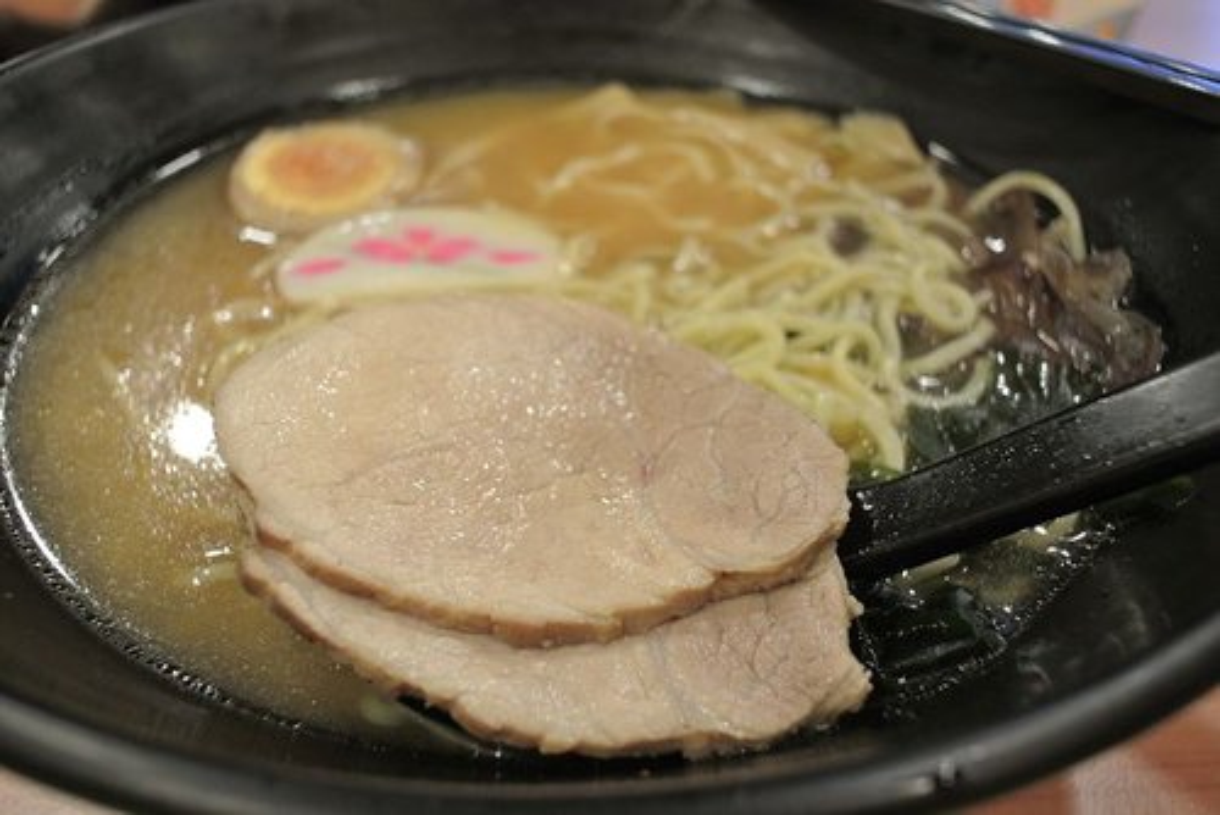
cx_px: 610
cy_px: 408
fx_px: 915
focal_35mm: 27
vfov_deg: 48.0
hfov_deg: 67.4
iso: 400
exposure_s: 1/50
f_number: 2.8
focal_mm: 10
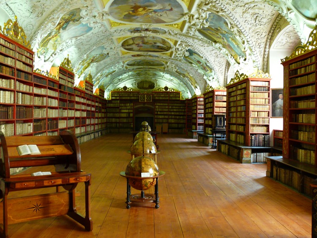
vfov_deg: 40.7
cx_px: 158
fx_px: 320
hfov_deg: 52.6
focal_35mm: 35
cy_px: 119
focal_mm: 7.4
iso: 200
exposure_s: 1/8
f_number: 2.8
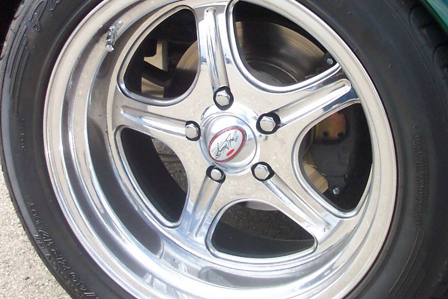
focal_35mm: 75
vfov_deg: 18.1
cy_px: 106
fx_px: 933
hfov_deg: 27.0
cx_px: 216
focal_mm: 7.5
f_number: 2.8
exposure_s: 1/700
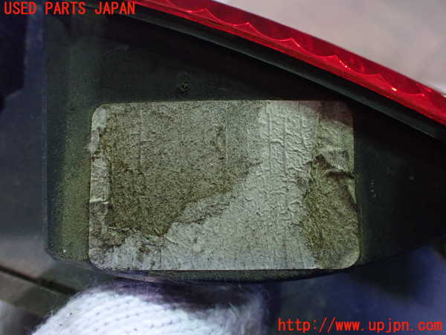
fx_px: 387
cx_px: 223
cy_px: 168
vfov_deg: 46.8
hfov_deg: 60.0
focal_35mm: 30
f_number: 2.3
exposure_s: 1/60
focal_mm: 5.4
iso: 800
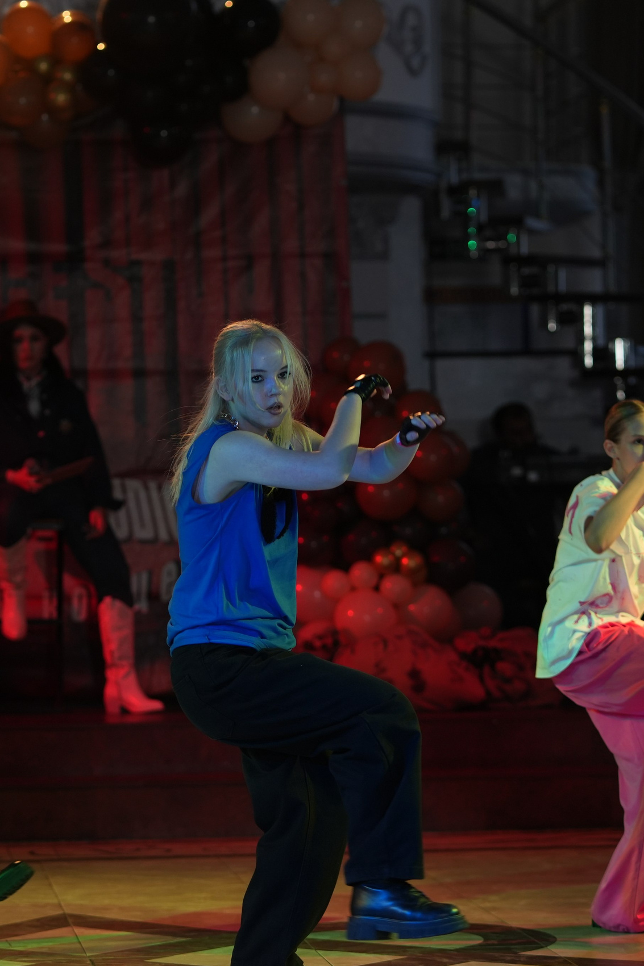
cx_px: 136
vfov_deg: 16.0
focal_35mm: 128
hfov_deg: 10.7
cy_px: 484
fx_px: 3435
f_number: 2.2
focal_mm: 85
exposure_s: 1/400
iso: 800
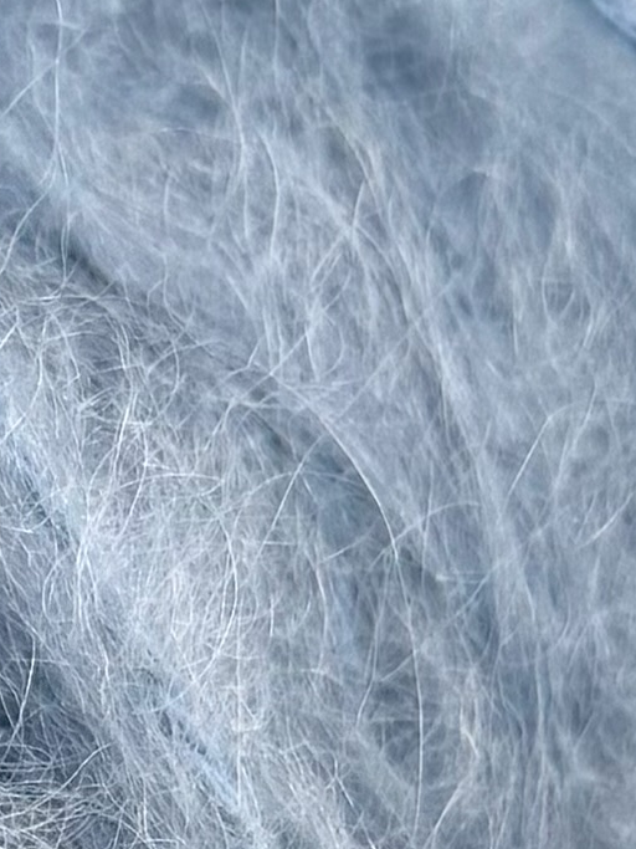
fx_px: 1764
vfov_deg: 26.1
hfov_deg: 19.5
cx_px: -78
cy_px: 783
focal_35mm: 72
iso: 64
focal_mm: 6.76
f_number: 1.78
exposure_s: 1/589
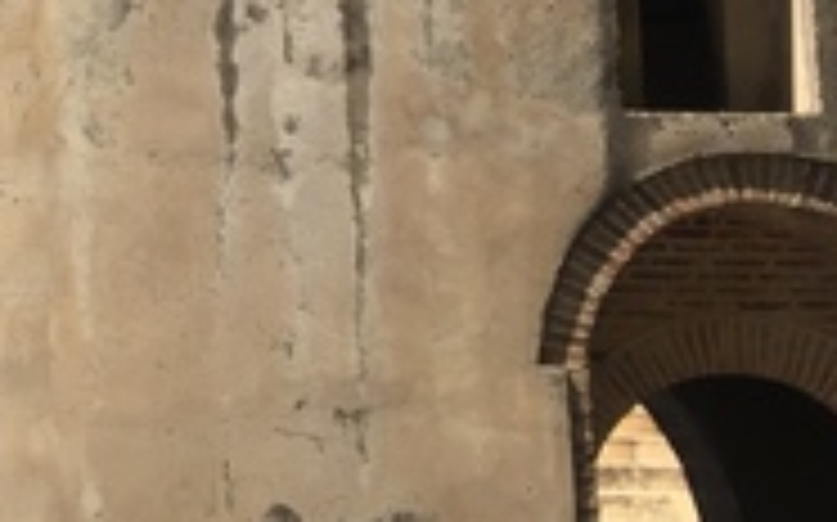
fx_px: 2417
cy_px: -99
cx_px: -284
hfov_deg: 18.2
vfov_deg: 12.1
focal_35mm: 106
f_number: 2.2
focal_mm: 4.15
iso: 32
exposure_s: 1/1799
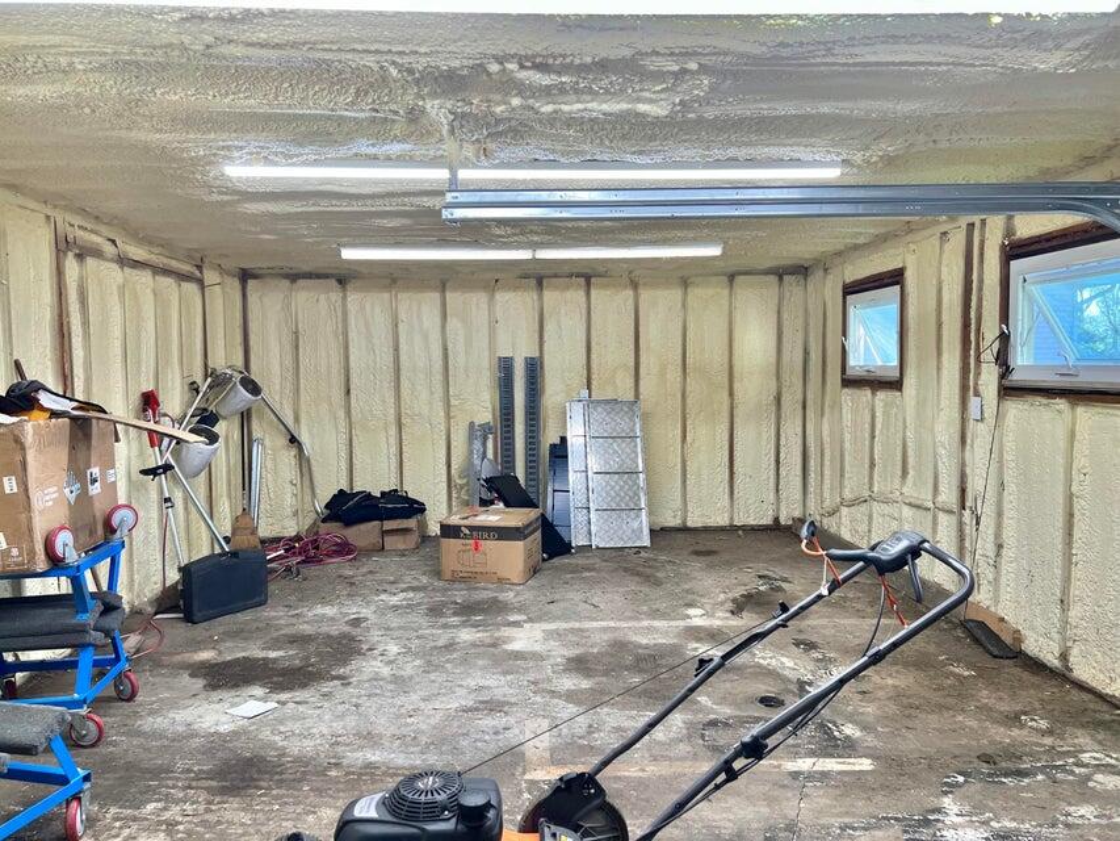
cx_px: 560
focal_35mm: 26
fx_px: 841
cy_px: 420
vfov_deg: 53.1
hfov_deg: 67.3
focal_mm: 5.7
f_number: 1.5
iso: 100
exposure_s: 1/120
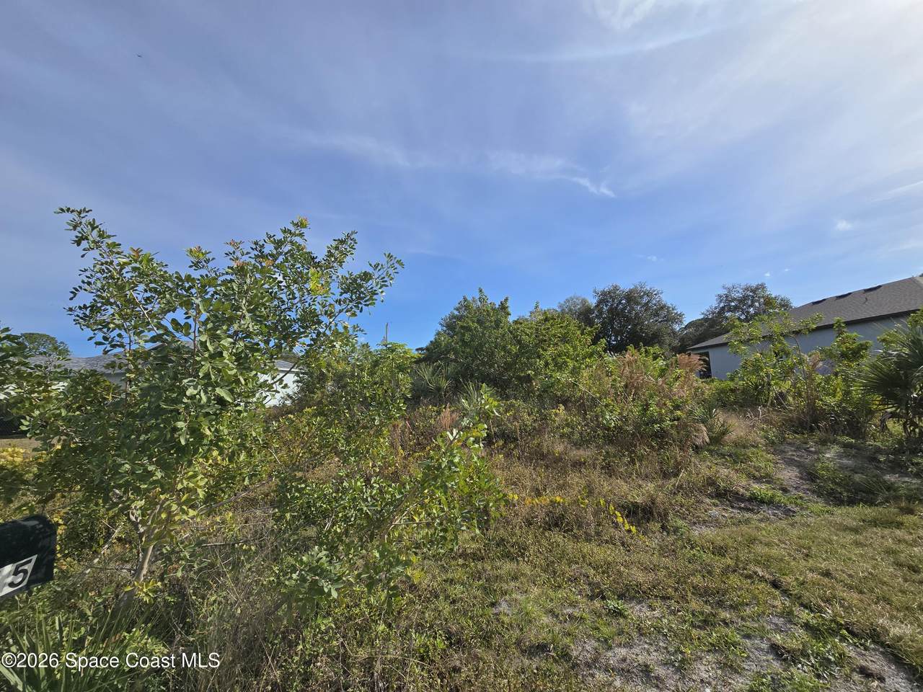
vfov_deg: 89.9
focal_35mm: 13
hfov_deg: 106.2
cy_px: 346
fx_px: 347
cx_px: 462
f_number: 2.2
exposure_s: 1/3758
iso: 50
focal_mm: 2.2
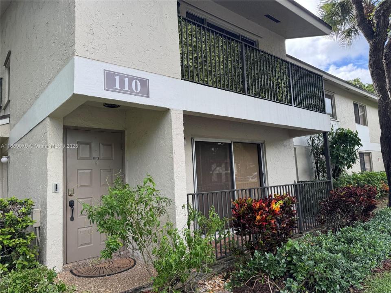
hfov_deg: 71.6
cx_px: 196
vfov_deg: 56.8
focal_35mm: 24
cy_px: 146
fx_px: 271
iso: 80
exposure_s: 1/822
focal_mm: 6.76
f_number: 1.78
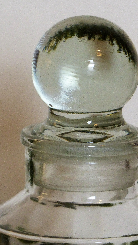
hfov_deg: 3.3
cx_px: 79
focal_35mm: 371
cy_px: 122
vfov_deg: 5.8
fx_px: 2414
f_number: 2.8
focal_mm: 55.7
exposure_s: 1/60
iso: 400
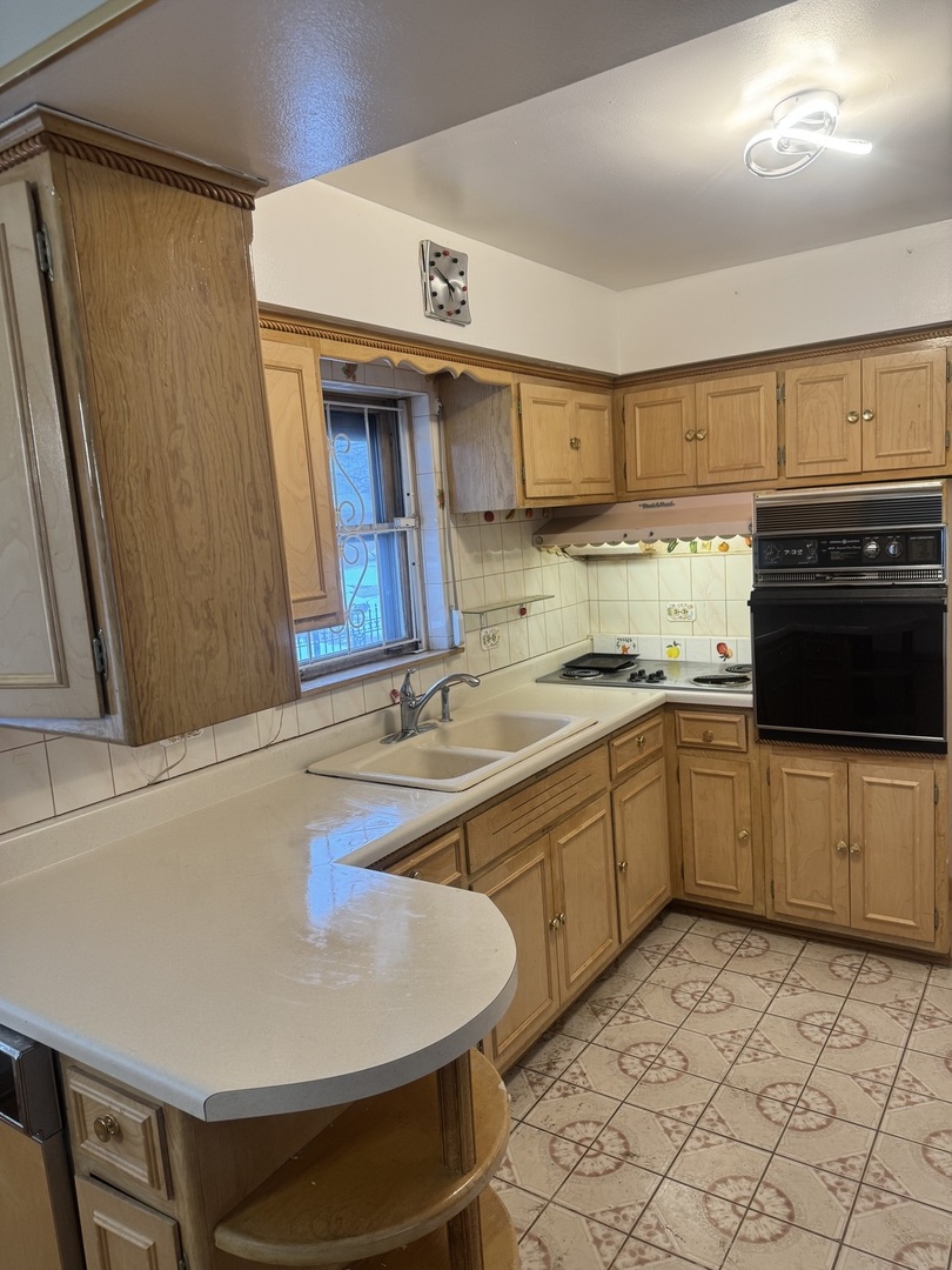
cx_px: 476
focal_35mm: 24
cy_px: 635
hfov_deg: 56.8
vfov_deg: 71.6
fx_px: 880
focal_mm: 6.76
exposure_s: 1/60
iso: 125
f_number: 1.78
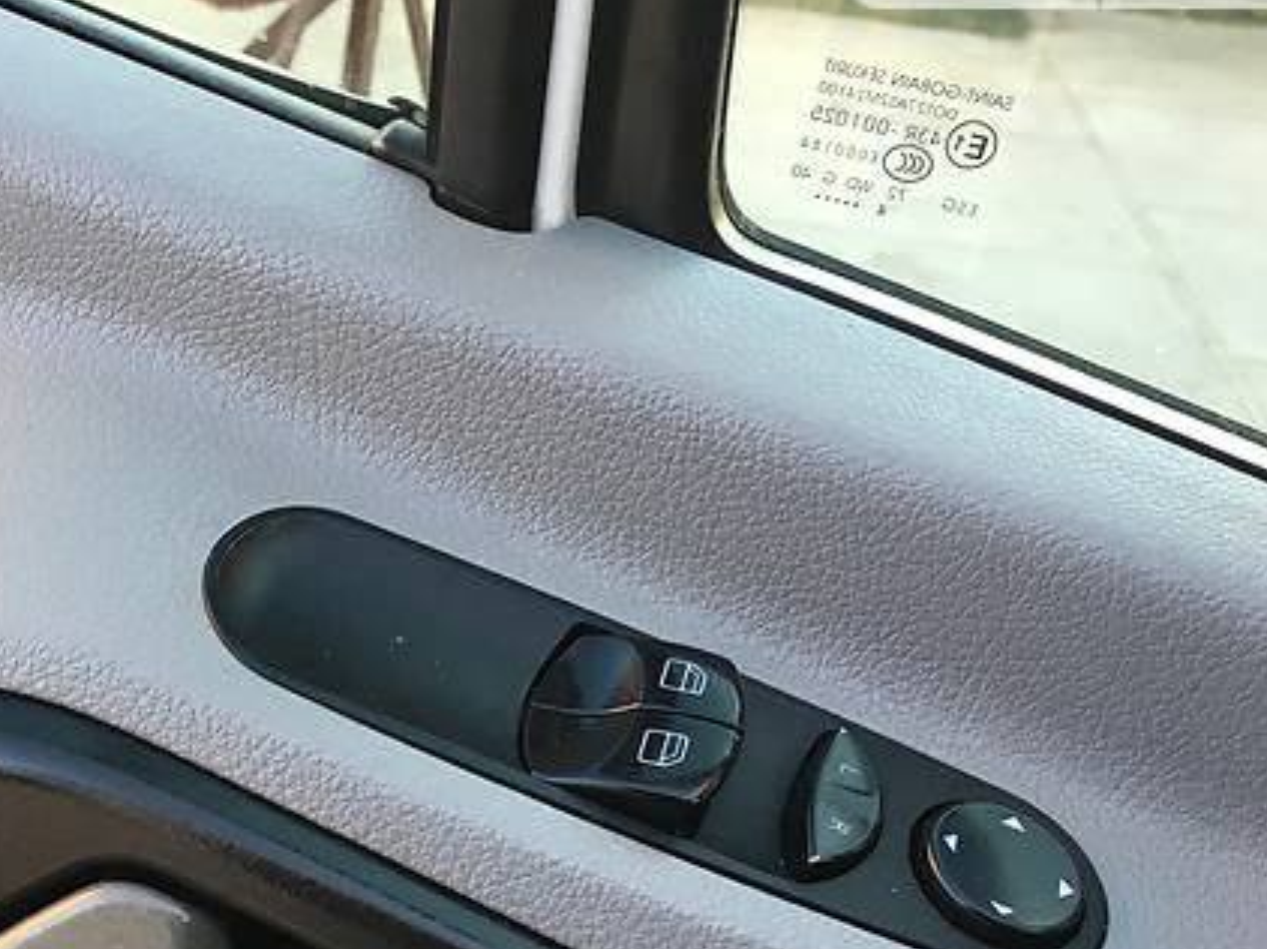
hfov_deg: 33.1
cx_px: 123
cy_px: 745
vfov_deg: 26.1
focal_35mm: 55
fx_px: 2012
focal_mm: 4.2
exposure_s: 1/33
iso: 25
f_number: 2.2
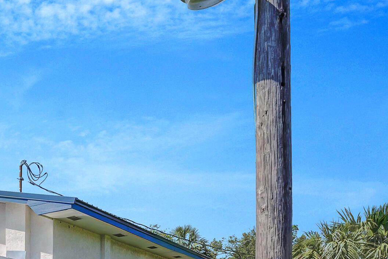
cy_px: 337
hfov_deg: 36.5
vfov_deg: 29.1
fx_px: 399
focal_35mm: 37
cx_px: -102
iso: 100
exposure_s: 1/1250
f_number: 5.6
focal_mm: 13
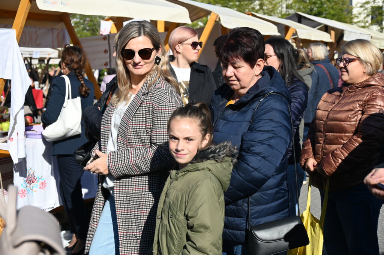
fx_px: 586
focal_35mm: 55
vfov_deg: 24.6
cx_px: 192
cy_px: 128
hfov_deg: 36.3
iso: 100
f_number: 5.6
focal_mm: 55
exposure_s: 1/500
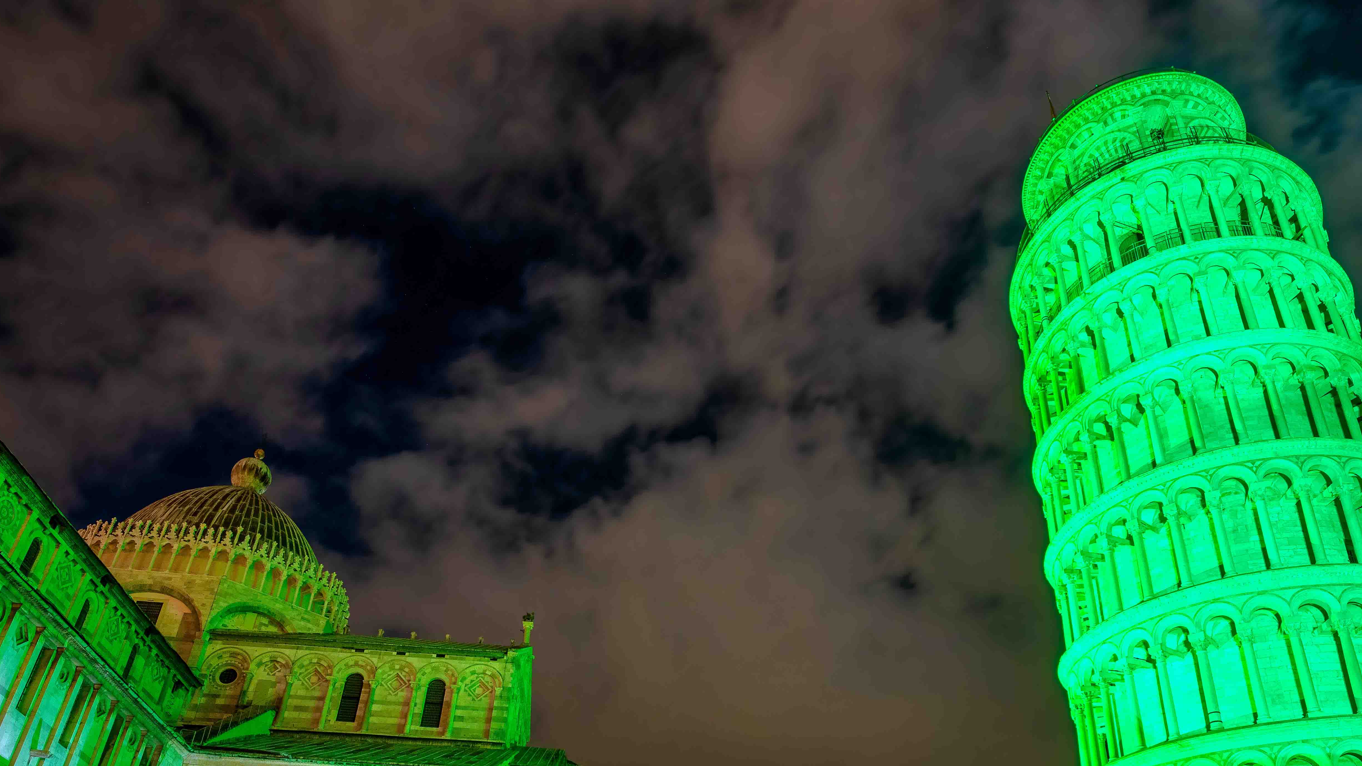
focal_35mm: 24
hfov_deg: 76.2
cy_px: 637
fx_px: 867
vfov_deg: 44.8
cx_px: 739
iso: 320
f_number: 7.1
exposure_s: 5
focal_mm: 14
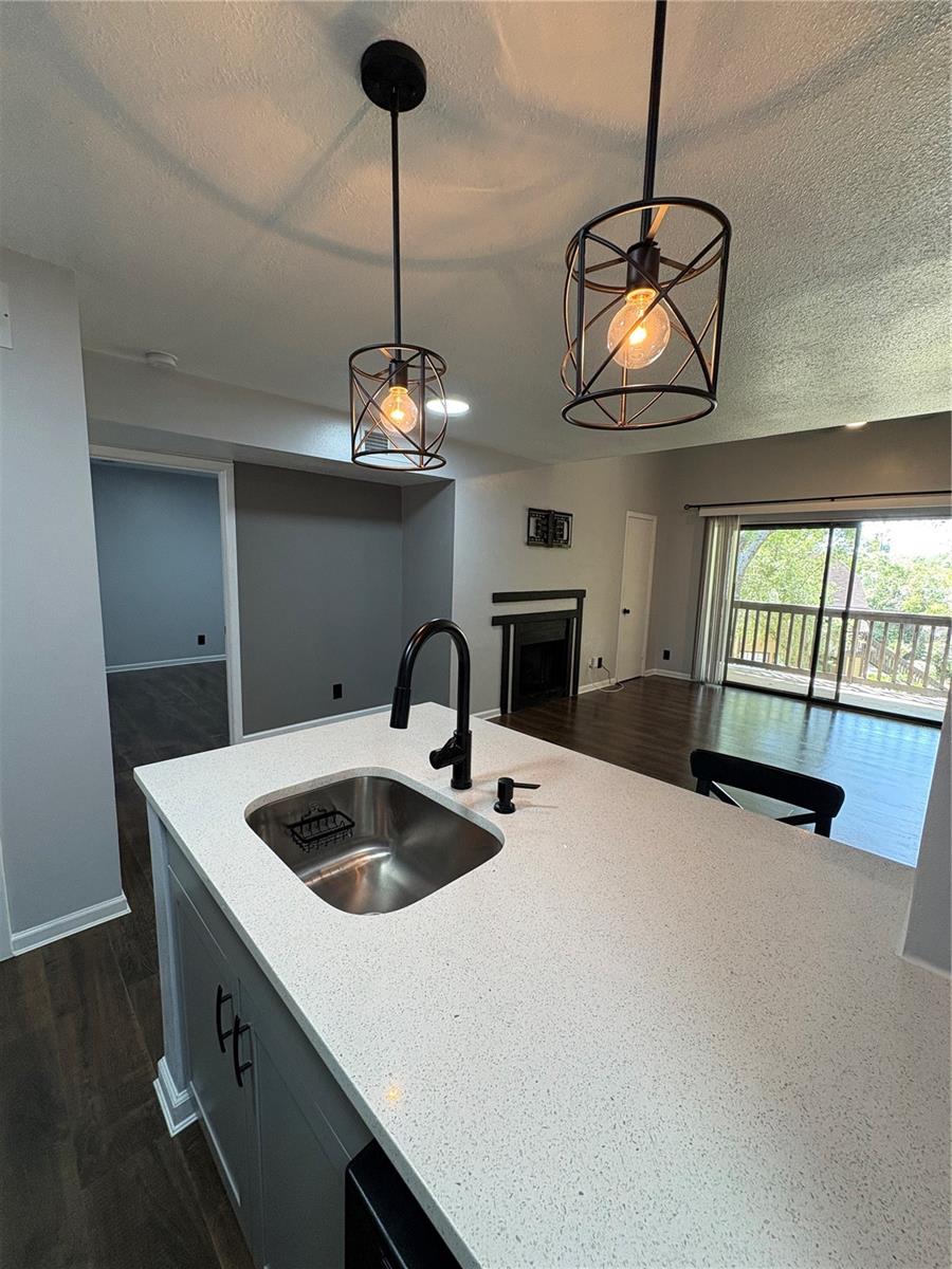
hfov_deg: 85.7
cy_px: 634
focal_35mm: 14
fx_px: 513
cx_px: 476
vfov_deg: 102.1
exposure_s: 1/60
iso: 200
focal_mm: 2.22
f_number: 2.2
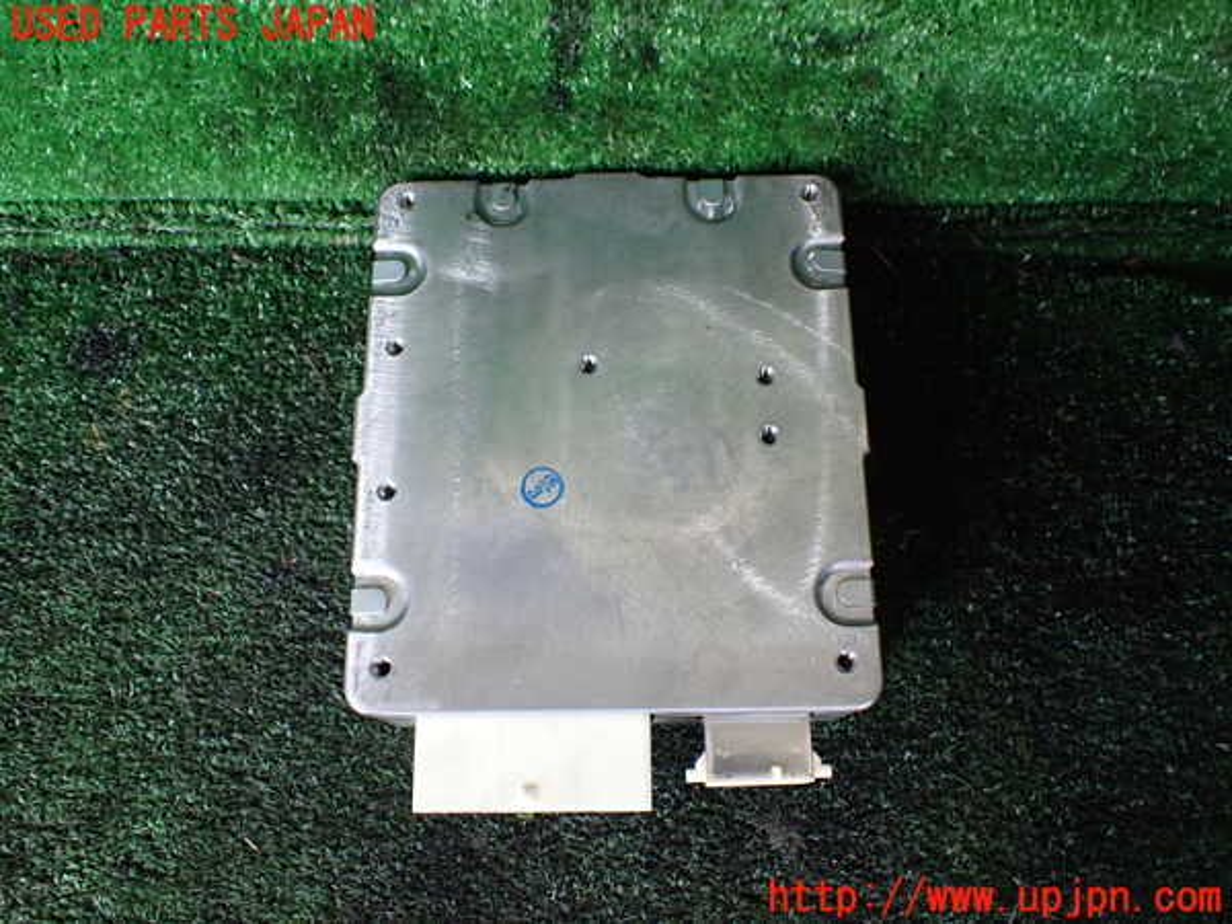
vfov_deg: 46.8
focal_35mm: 30
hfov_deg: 60.0
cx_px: 616
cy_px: 462
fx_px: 1068
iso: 800
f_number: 2.3
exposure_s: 1/125
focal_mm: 5.4
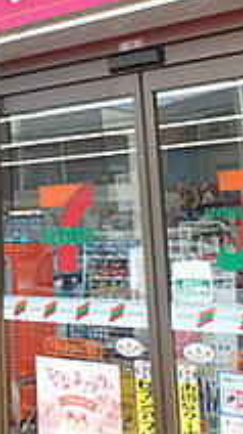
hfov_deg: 17.3
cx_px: -33
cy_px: 93
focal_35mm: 67
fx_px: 769
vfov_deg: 30.8
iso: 125
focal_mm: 3.7
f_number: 3.5
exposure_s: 1/200
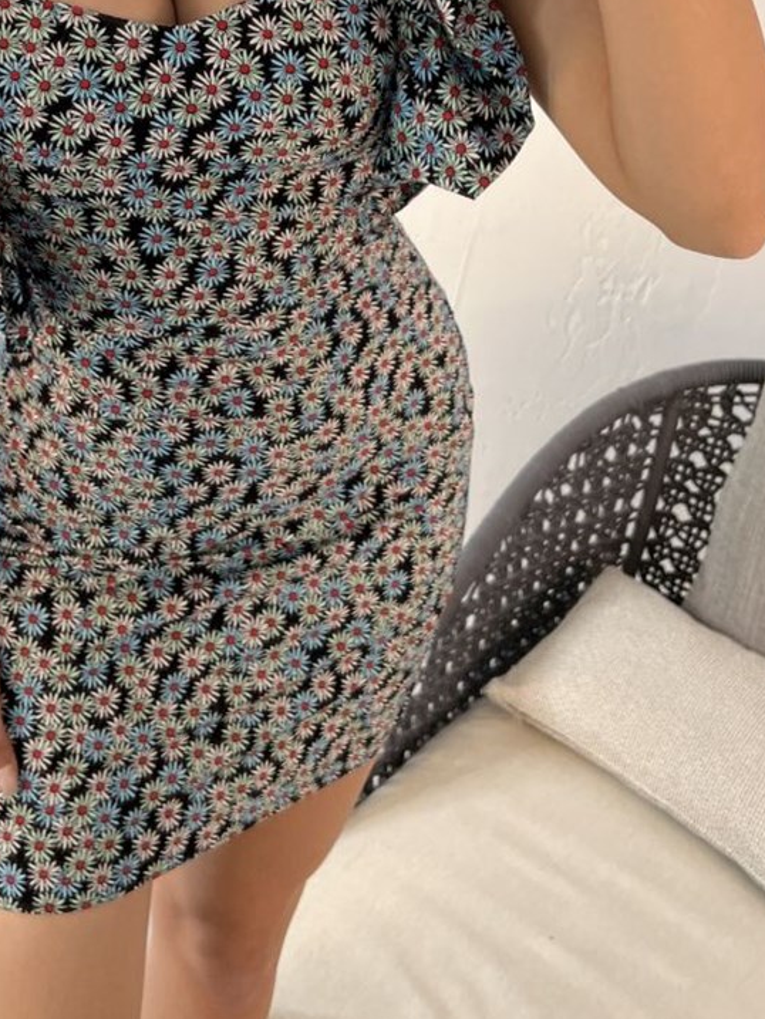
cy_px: 72
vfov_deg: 31.4
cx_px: 199
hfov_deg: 25.0
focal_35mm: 58
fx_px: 1709
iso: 100
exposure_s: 1/100
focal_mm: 5.7
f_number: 1.5
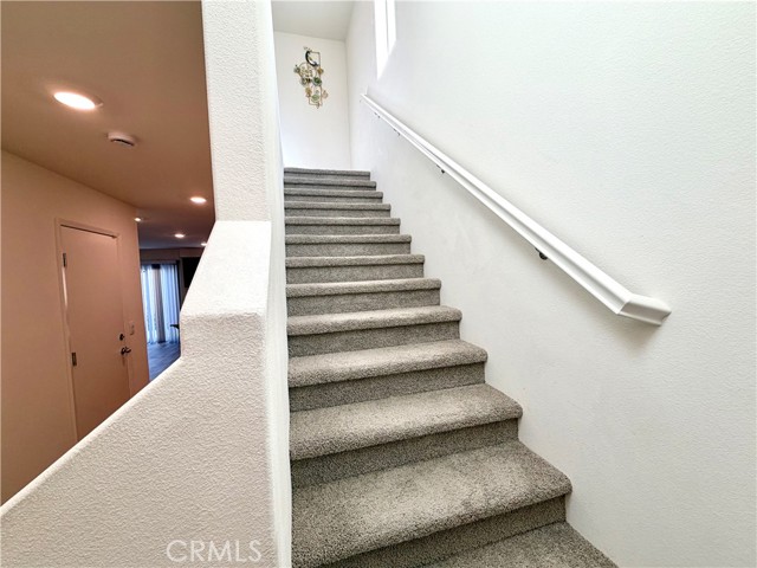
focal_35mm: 14
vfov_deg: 85.7
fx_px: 306
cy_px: 284
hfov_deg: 102.1
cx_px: 378
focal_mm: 2.22
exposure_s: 1/120
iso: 64
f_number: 2.2
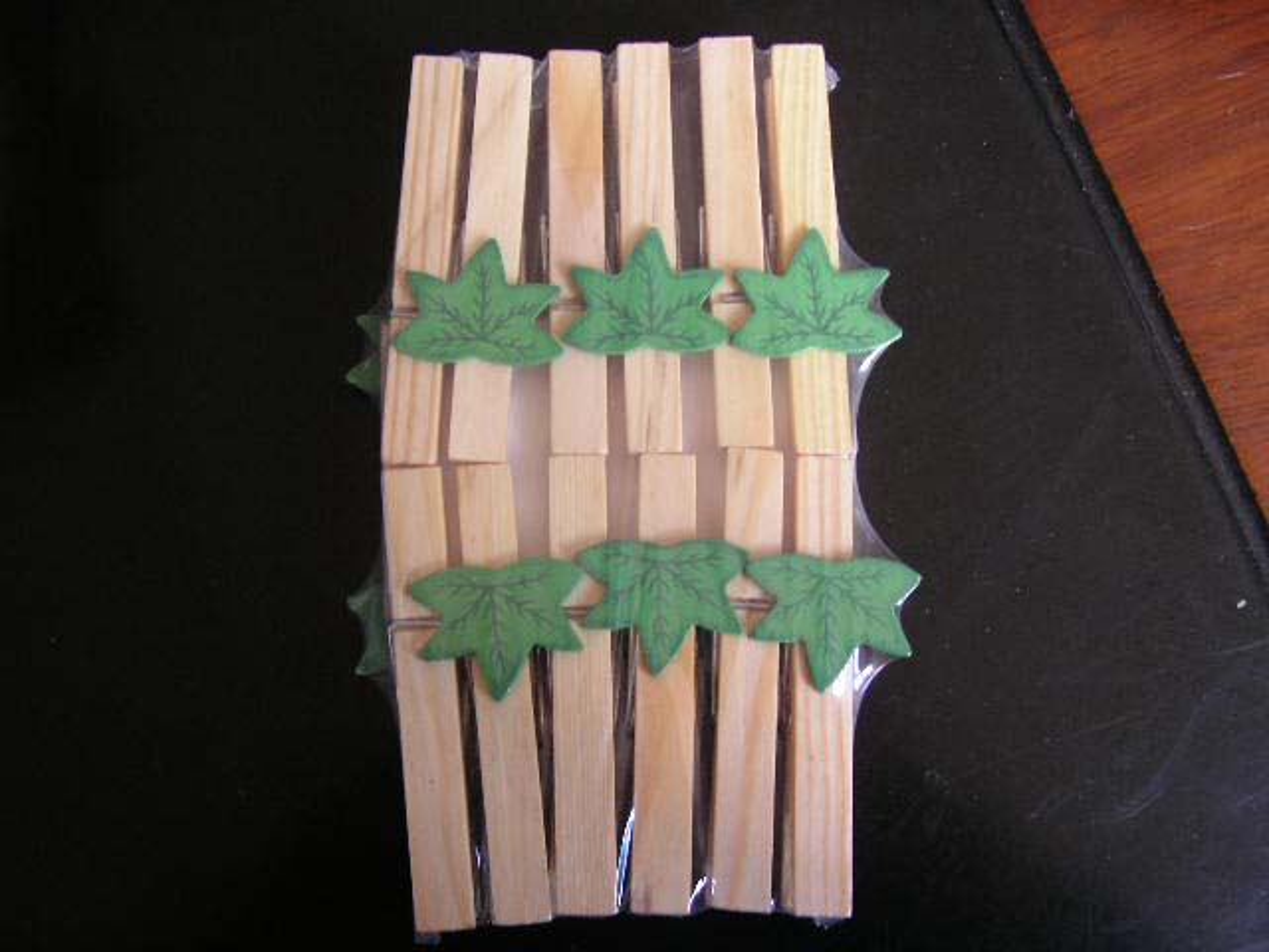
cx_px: 634
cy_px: 476
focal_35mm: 36
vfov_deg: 39.7
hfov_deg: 51.4
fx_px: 1320
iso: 128
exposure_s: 1/10
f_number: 2.8
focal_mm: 60
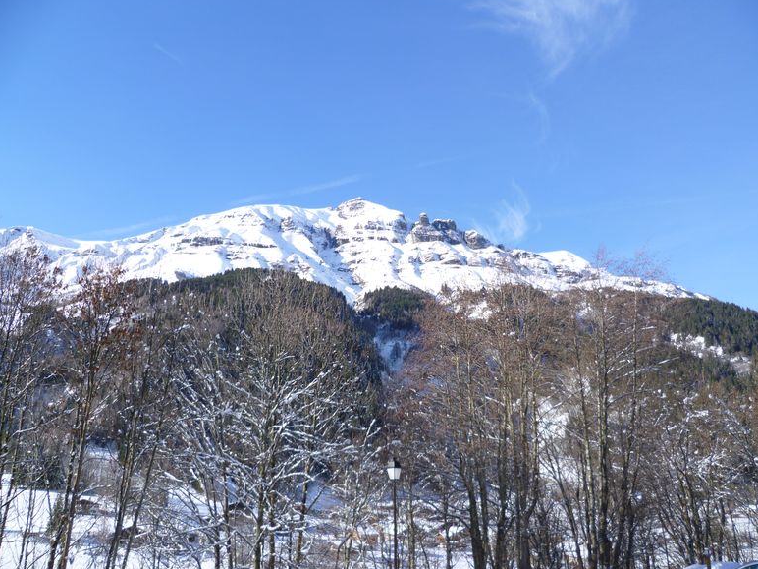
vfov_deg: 48.2
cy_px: 284
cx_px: 388
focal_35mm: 29
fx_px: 635
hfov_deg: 61.7
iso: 80
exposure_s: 1/640
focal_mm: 5
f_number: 2.8
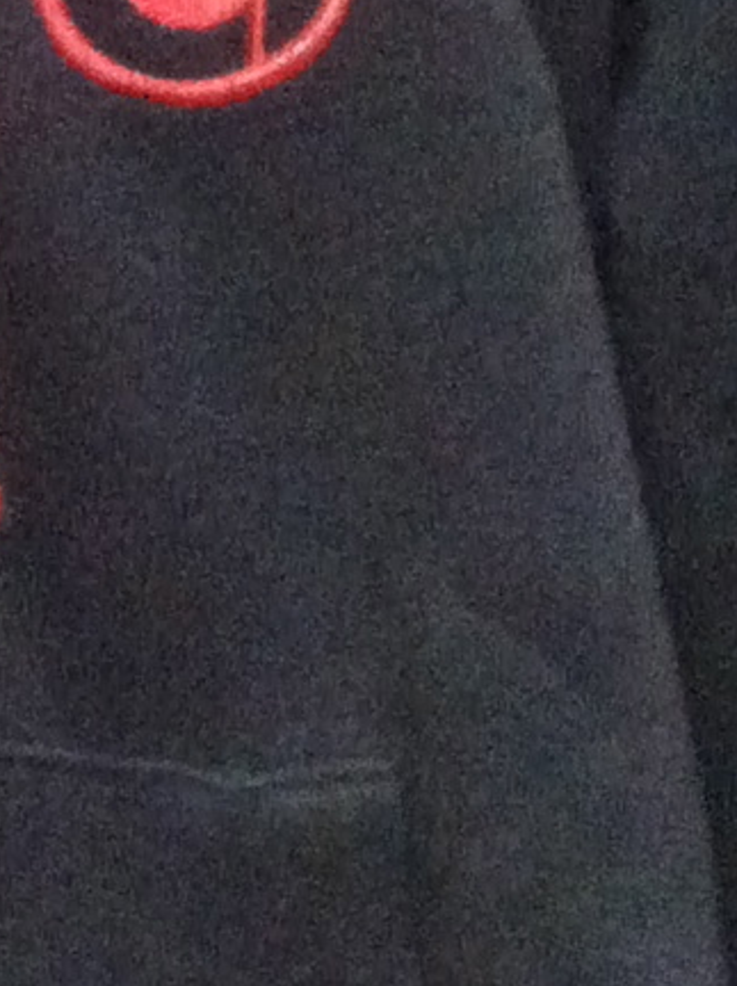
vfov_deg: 9.4
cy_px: 336
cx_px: 135
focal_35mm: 210
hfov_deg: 7.0
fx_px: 5973
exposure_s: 1/15
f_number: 2.8
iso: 1000
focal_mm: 3.85
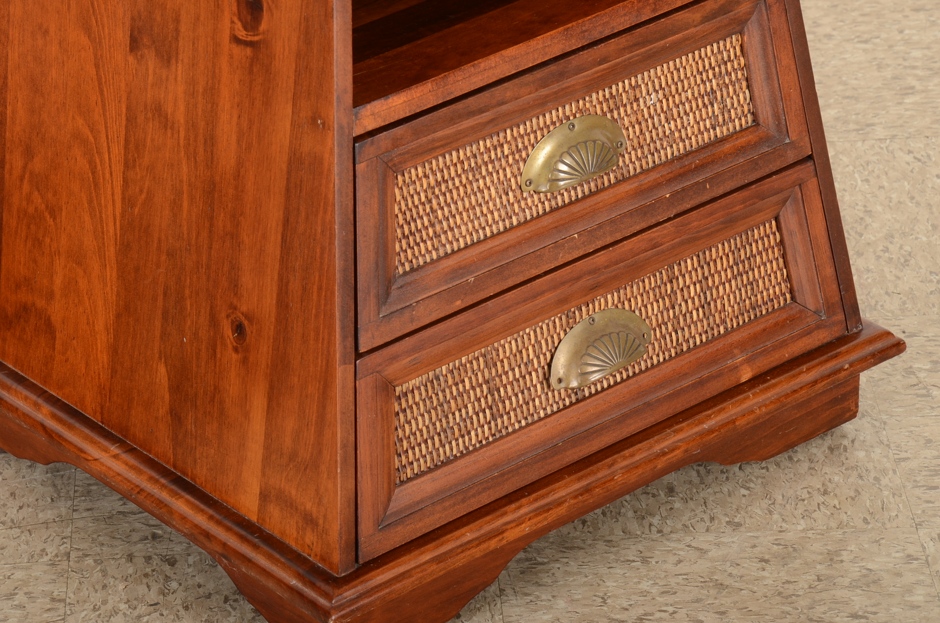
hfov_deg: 13.1
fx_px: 4104
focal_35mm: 158
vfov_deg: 8.7
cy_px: 312
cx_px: 470
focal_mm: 105
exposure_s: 1/200
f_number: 11
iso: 160
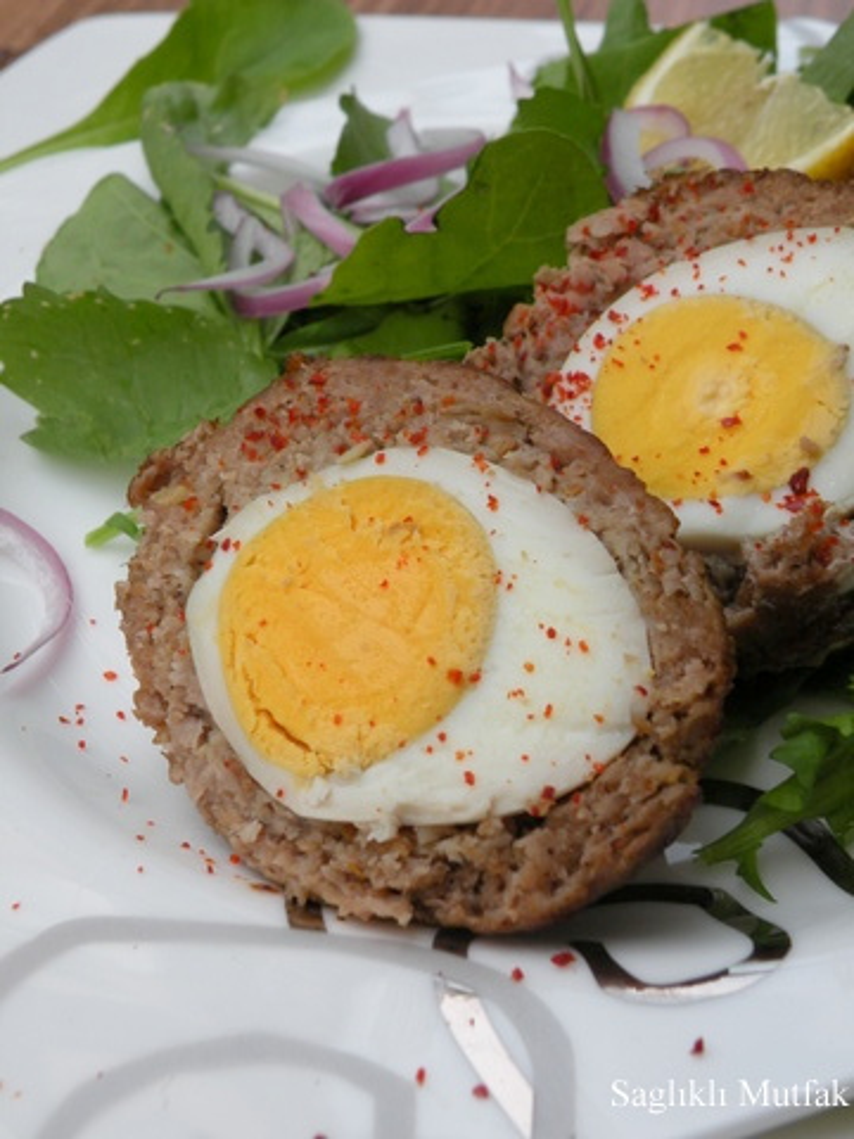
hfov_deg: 26.1
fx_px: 1842
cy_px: 570
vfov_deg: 34.3
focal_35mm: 56
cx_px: 427
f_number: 3.5
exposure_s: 1/60.1
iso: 64
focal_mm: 9.8
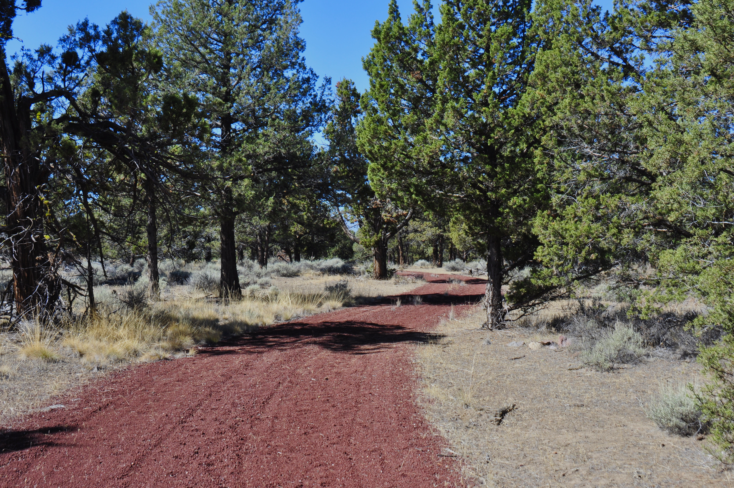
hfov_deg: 46.4
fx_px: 855
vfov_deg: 31.8
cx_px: 367
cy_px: 244
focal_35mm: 42
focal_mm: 28
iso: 200
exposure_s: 1/160
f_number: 9
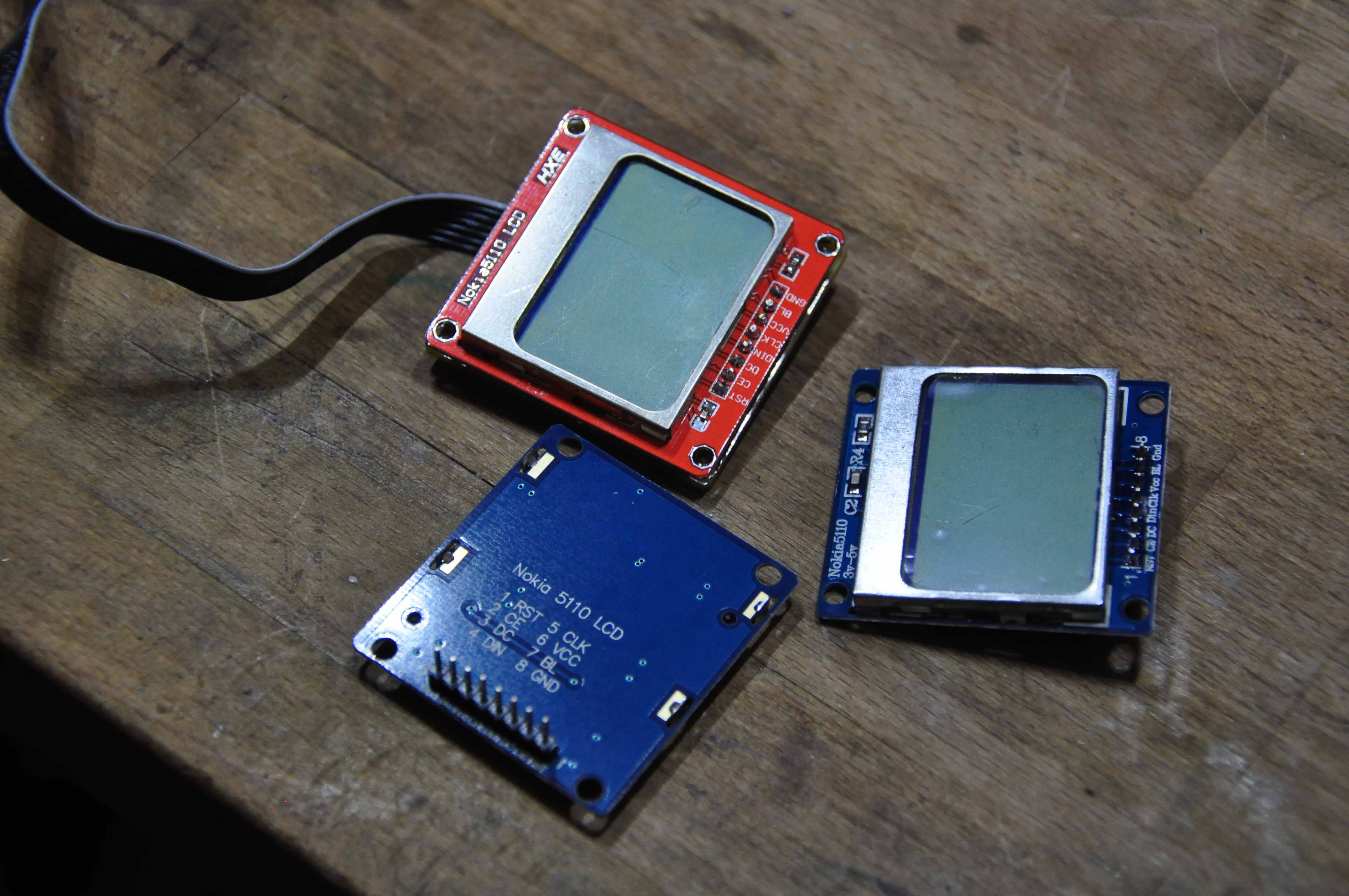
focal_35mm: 75
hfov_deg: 27.0
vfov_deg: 18.1
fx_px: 2807
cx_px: 674
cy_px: 448
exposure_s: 1/80
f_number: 5
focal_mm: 50
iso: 800
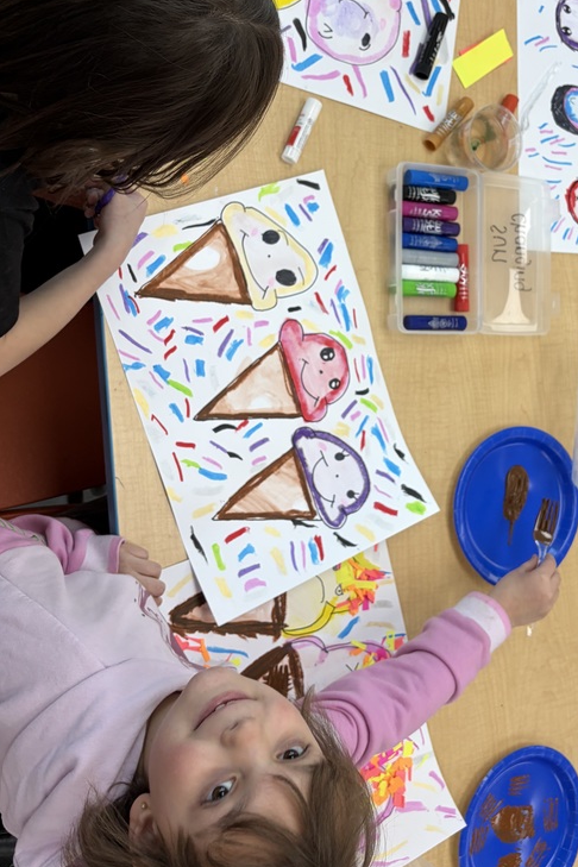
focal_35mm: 38
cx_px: 398
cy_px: 348
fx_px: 915
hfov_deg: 34.6
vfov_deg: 50.4
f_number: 1.6
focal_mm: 5.96
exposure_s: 1/120
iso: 80
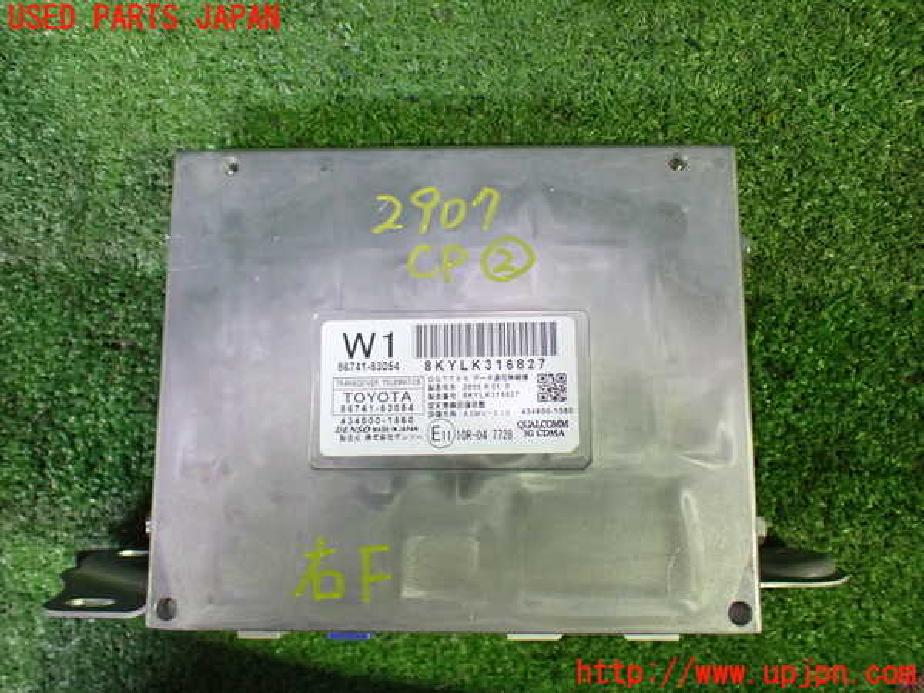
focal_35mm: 30
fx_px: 801
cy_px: 346
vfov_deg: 46.8
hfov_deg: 60.0
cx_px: 462
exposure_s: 1/60
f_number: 2.3
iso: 800
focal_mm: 5.4
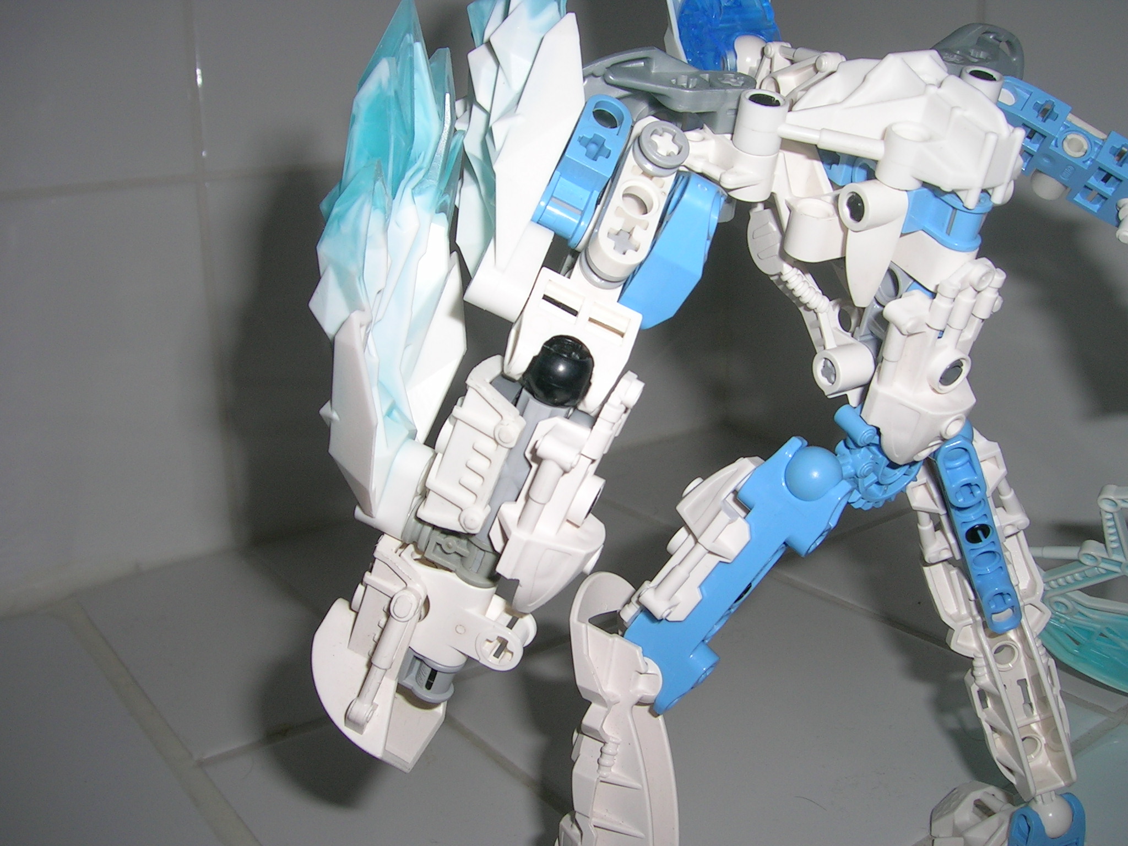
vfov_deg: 40.7
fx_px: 1141
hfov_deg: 52.6
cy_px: 423
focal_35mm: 35
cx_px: 564
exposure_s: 1/60.1
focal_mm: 5.4
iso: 50
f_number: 4.8
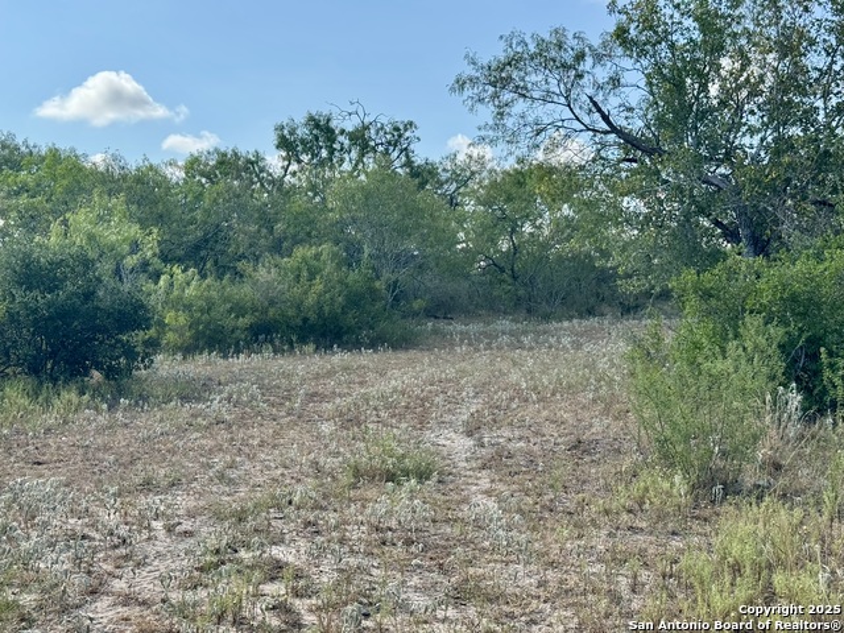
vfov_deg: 30.3
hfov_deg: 39.7
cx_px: 422
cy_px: 316
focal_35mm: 48
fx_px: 1170
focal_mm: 6.76
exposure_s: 1/2415
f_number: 1.78
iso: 64
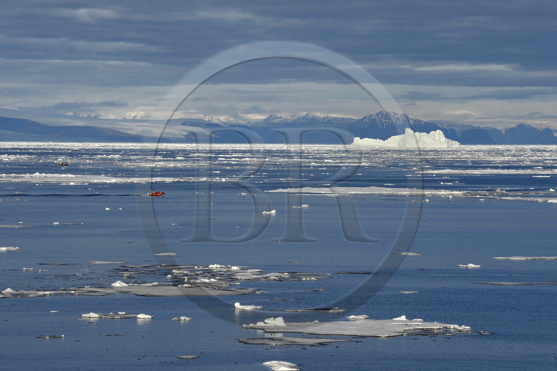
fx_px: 3092
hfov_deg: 10.3
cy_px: 186
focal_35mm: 200
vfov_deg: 6.9
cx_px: 278
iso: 200
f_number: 13
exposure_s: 1/400
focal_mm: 200
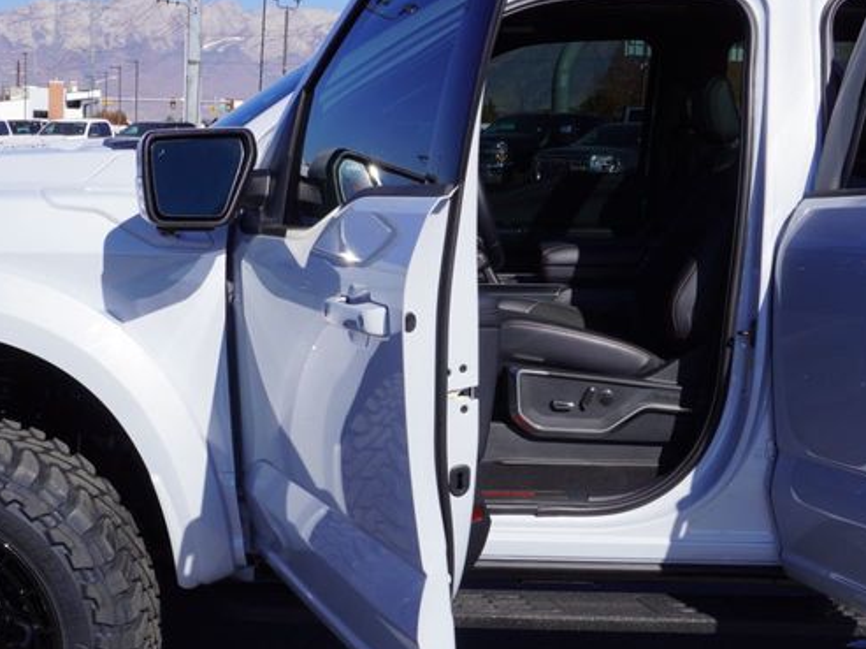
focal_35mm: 57
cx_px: 439
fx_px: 1425
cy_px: 369
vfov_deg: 25.6
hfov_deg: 33.8
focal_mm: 19
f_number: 10
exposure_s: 1/160
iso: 100
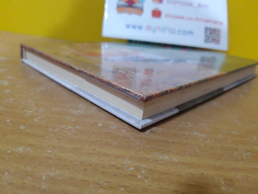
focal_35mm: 26
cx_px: 129
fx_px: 194
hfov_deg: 67.3
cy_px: 97
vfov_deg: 53.1
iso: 500
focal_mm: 3.93
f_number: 1.7
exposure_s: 1/20
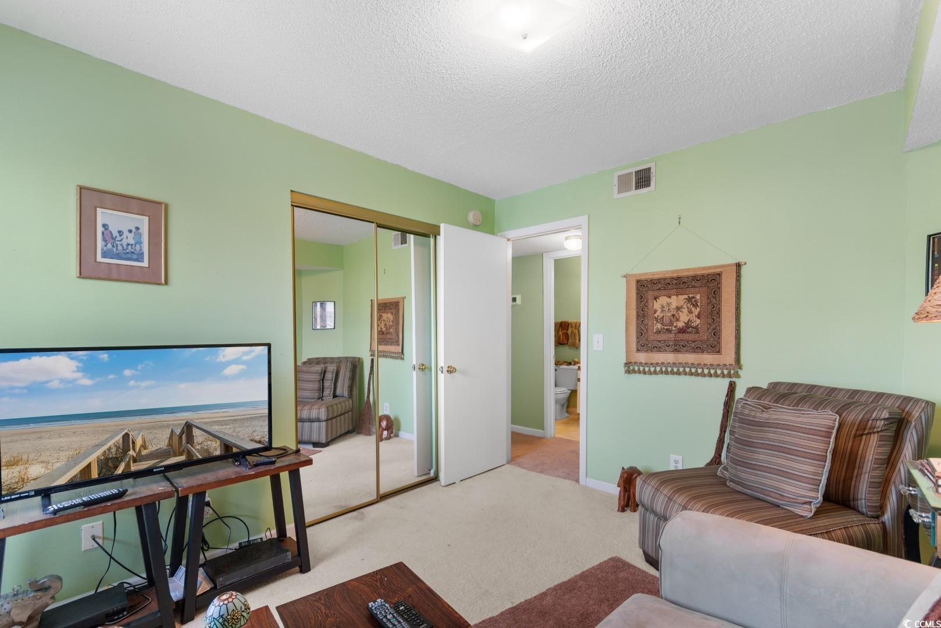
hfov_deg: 100.4
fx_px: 392
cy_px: 314
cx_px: 470
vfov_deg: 77.3
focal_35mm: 15
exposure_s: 1/8
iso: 100
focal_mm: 10
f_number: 4.5
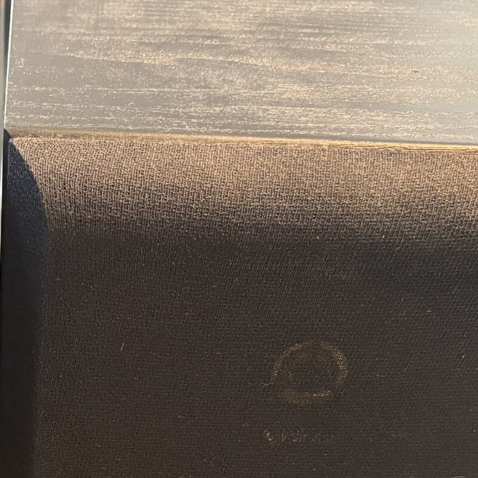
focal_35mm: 73
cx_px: 11
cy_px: 484
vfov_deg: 22.7
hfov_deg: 22.8
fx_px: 1140
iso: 500
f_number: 1.6
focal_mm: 5.96
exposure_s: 1/33
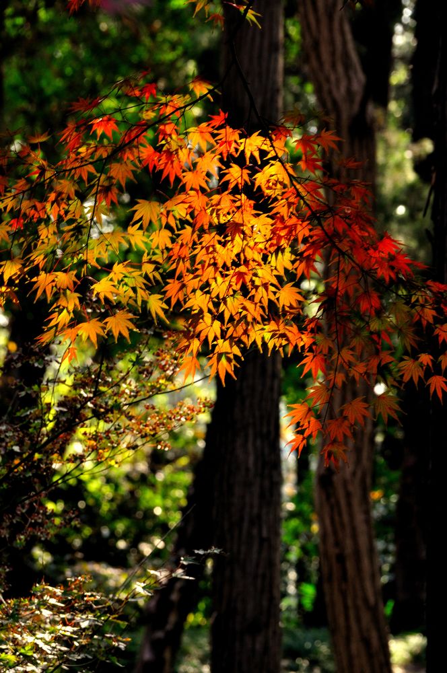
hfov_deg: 4.6
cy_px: 336
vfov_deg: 6.9
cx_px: 224
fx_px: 5603
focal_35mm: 300
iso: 320
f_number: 11
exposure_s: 1/30
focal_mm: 200
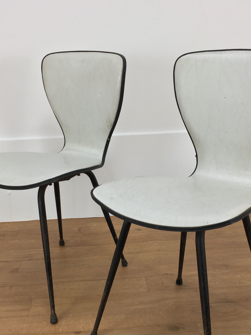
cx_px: 130
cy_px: 196
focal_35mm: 44
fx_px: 425
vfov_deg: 42.8
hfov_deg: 32.9
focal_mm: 4.15
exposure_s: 1/33
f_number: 2.2
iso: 32
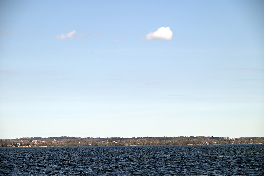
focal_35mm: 122
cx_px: 132
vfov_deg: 11.2
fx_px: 895
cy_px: 88
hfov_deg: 16.8
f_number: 7.1
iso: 100
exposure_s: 1/800
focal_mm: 122
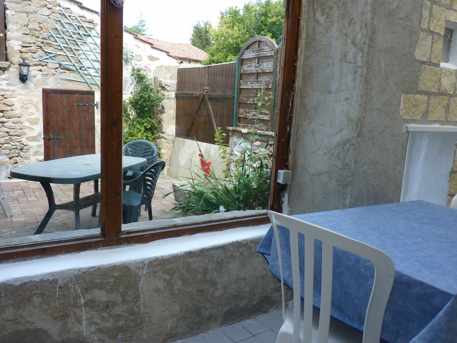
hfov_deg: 65.3
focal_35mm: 27
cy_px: 172
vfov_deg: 51.4
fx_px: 356
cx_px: 228
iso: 80
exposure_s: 1/80
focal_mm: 4.8
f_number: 2.8
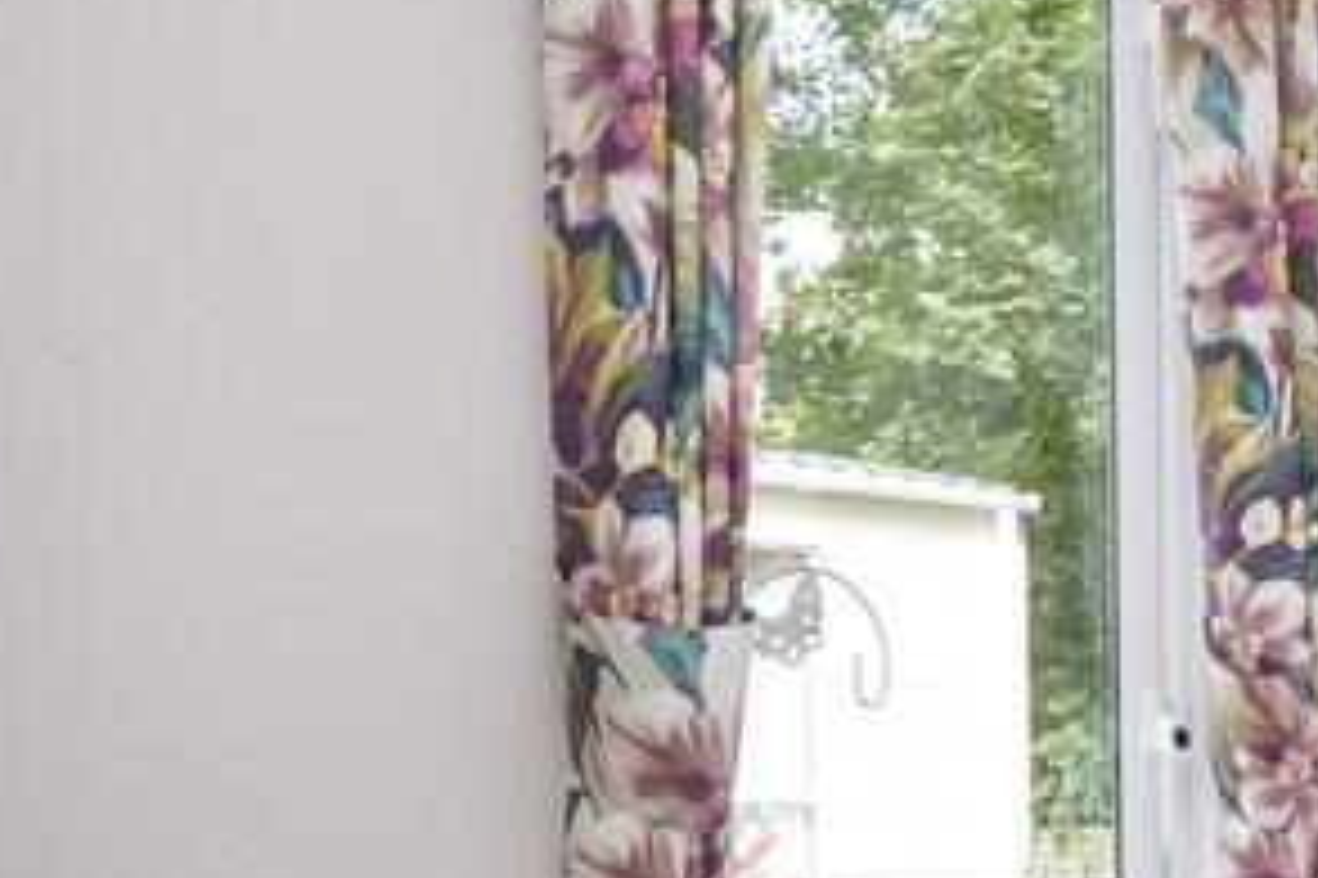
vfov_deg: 22.6
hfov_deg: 33.4
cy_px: 1002
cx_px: 1228
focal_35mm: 56
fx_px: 2049
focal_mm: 16
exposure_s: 1/60
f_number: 16
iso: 1600
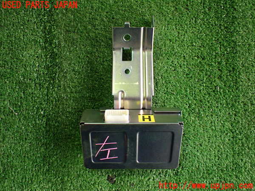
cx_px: 128
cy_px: 96
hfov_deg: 60.0
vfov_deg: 46.8
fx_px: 221
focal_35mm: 30
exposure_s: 1/125
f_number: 2.3
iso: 640
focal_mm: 5.4
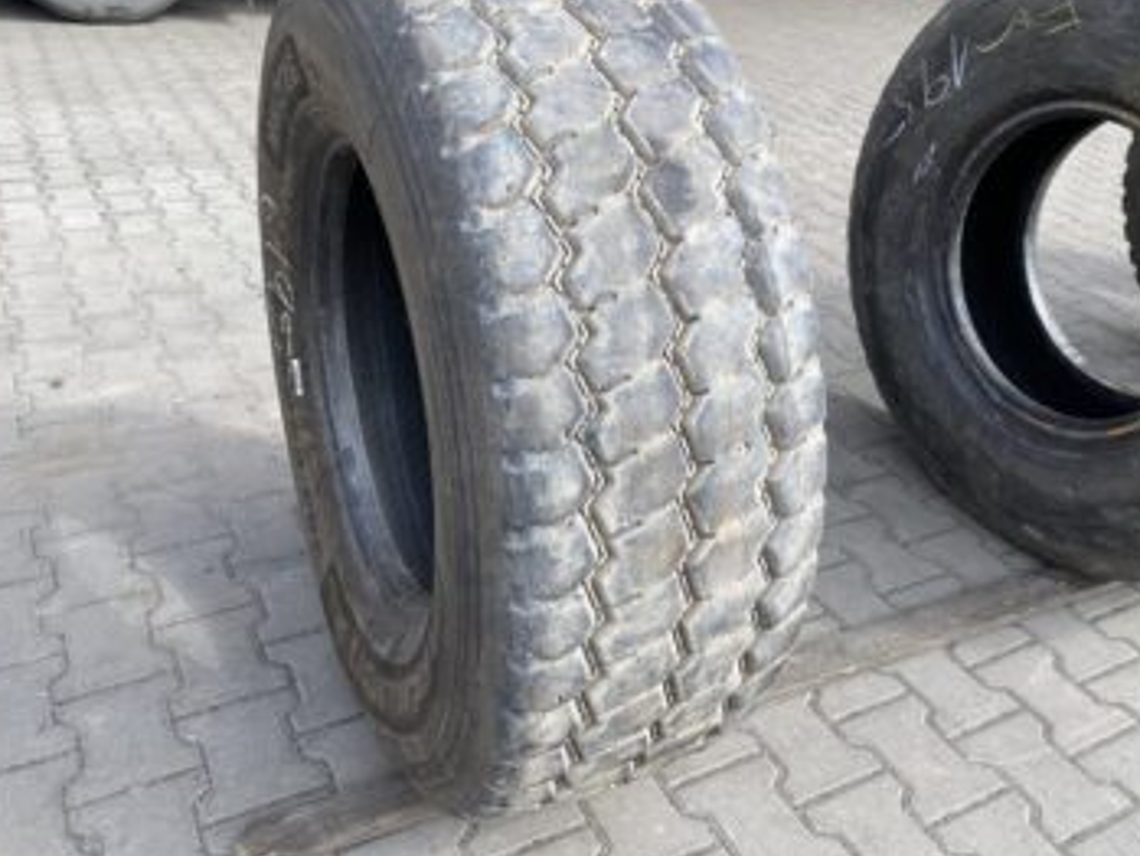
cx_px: 608
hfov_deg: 56.8
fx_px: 1054
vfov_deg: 44.1
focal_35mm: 32
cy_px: 377
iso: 32
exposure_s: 1/724
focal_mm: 4.25
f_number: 1.8
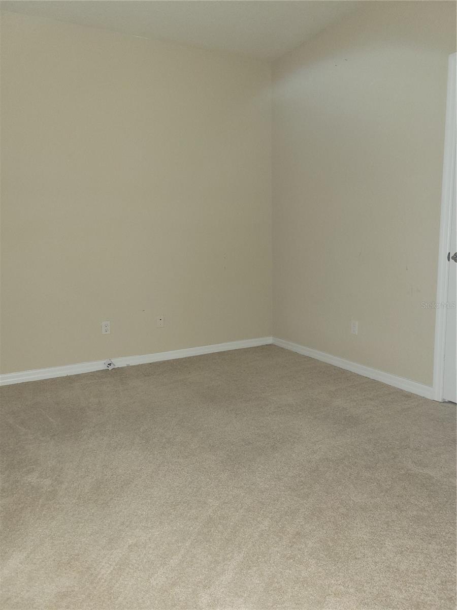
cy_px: 305
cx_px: 228
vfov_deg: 67.3
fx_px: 458
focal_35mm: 26
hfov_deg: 53.1
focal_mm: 5.4
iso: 200
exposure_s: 1/9.99
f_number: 1.8
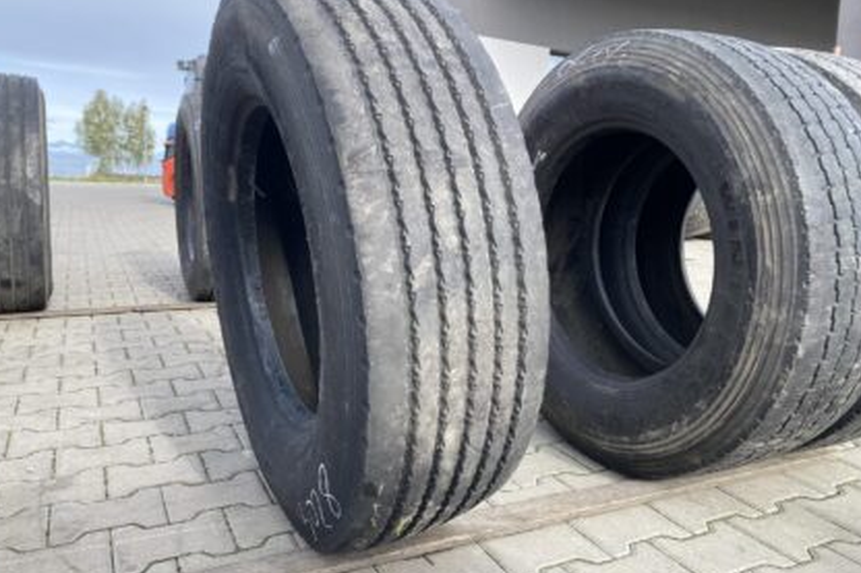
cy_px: 258
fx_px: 669
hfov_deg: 65.5
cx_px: 418
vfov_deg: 46.3
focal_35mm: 28
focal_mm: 4.25
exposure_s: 1/591
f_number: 1.8
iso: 32
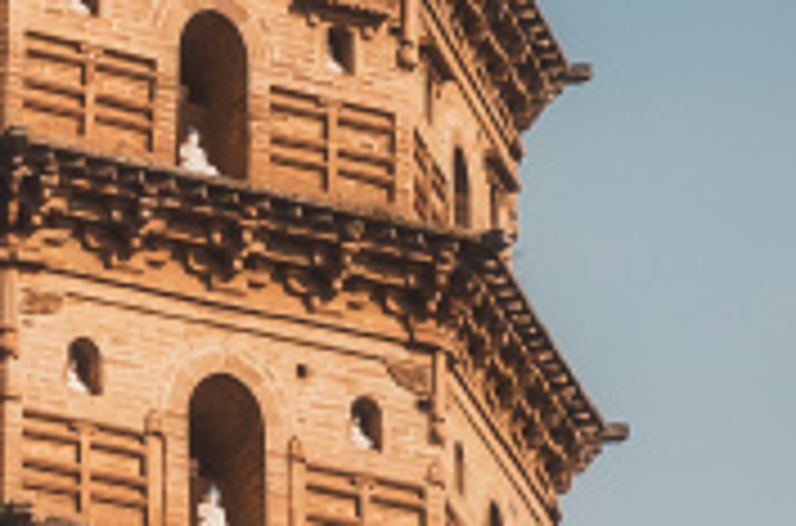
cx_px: 661
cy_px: 196
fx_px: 6285
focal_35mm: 285
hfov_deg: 7.2
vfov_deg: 4.8
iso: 320
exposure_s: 1/1600
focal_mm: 28.2
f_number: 9
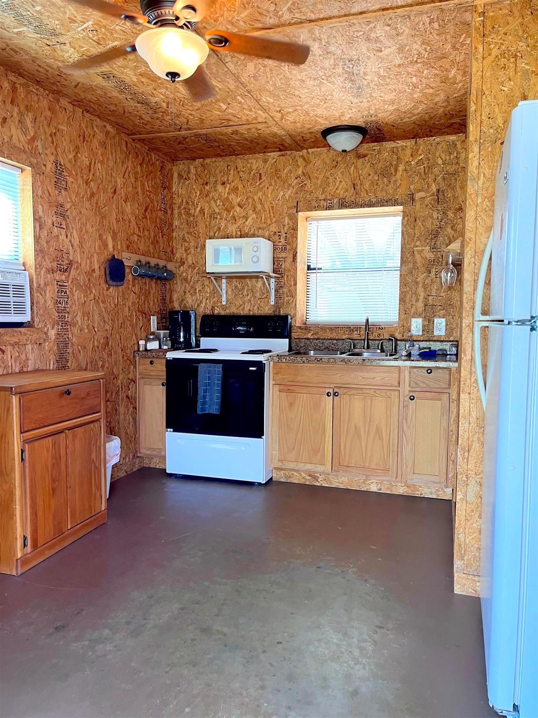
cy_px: 359
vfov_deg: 67.3
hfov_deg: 53.1
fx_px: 539
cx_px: 269
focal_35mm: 26
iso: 100
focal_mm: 5.1
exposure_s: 1/60
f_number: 1.6
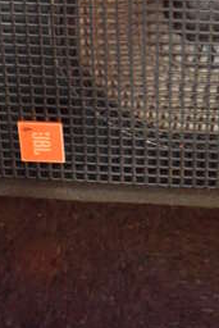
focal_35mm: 107
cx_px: 191
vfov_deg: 17.2
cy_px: -170
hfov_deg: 12.7
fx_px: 975
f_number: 3.5
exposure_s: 1/5
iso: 3200
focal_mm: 20
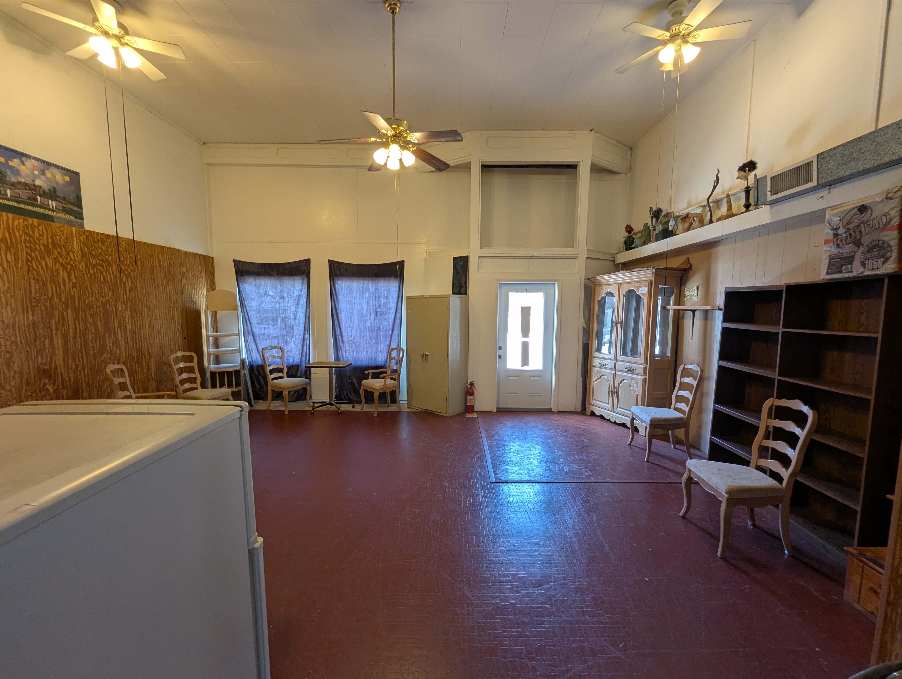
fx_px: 339
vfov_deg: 90.1
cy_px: 340
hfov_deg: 106.1
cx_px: 451
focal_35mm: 13
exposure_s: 1/29
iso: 99
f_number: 2.2
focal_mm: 1.95
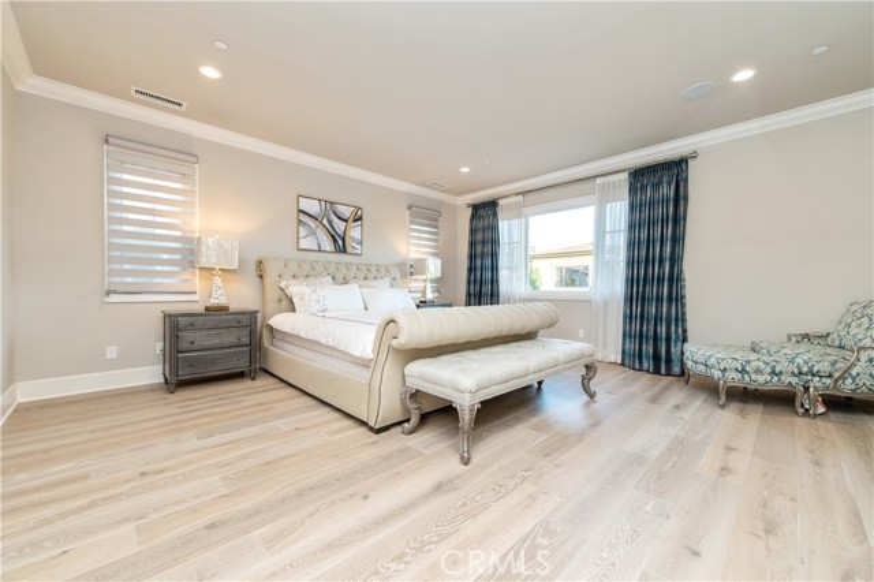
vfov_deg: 81.1
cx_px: 437
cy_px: 291
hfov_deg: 104.3
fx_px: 340
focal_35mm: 14
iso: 200
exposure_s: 1/80
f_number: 4.5
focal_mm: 14
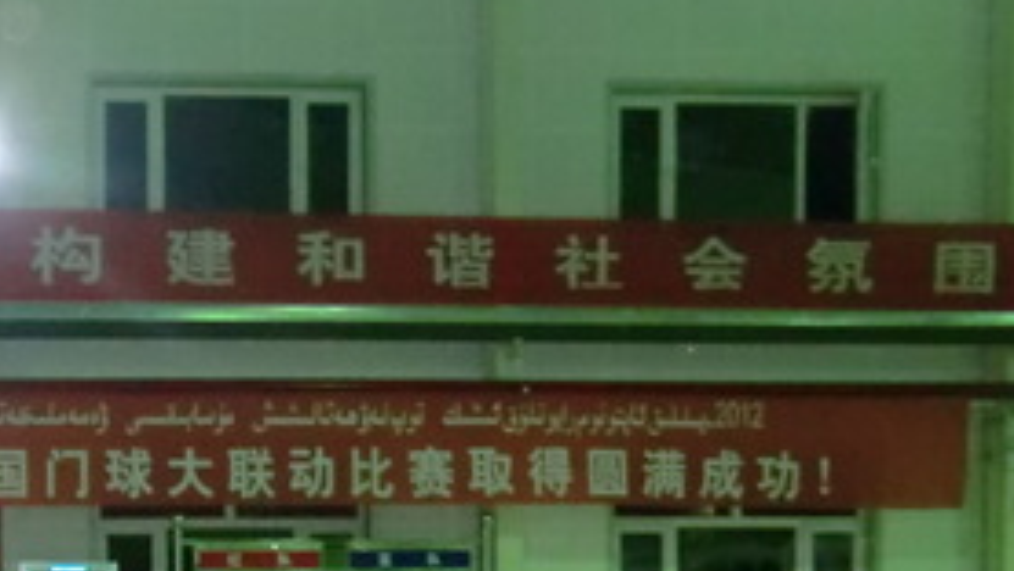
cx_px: -62
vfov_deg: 15.9
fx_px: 1963
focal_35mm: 73
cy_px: 684
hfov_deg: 26.9
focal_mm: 5.2
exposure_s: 1/20
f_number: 3.5
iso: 800
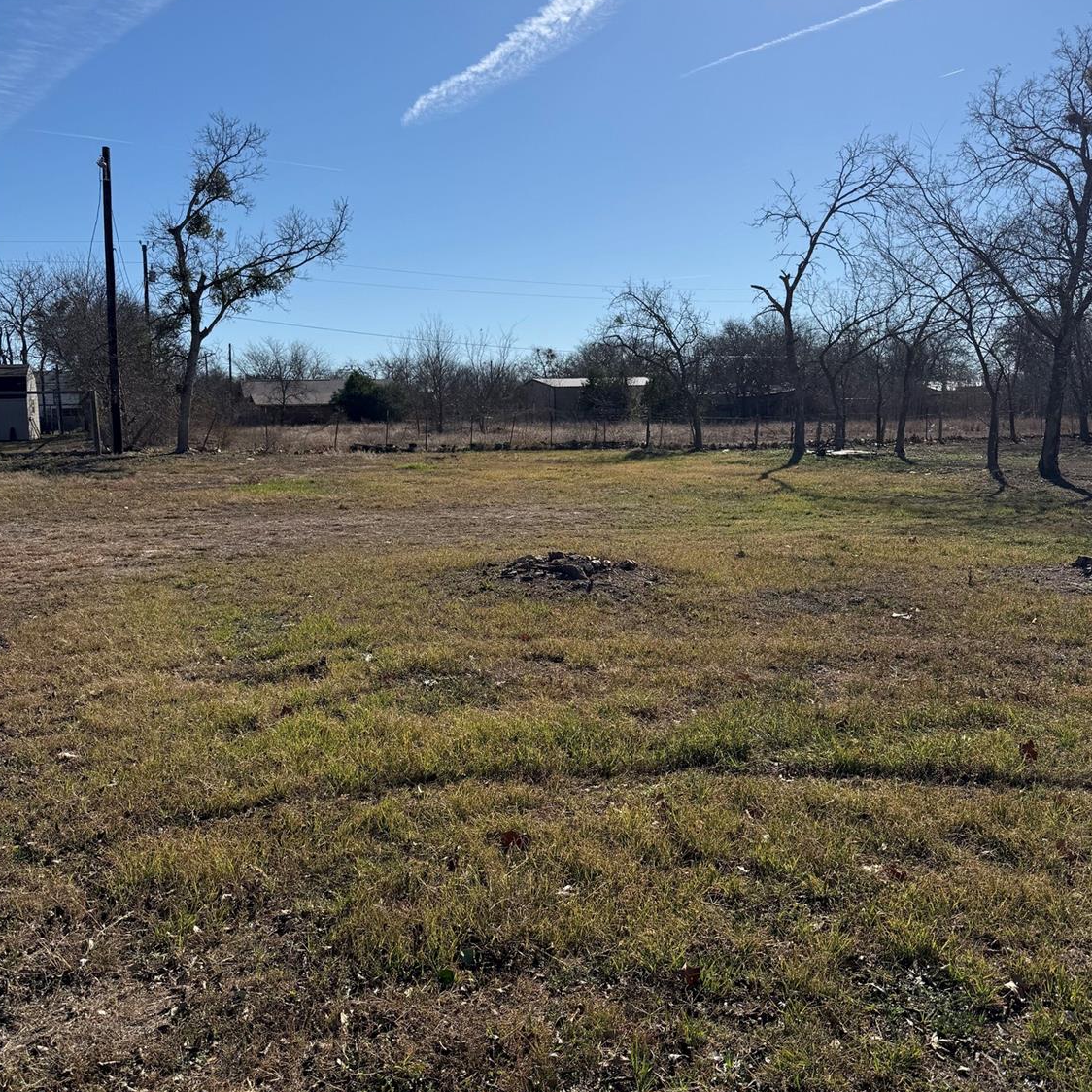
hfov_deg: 55.6
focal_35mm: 29
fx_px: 1035
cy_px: 515
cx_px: 548
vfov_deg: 55.6
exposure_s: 1/7353
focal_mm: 6.76
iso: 80
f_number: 1.78
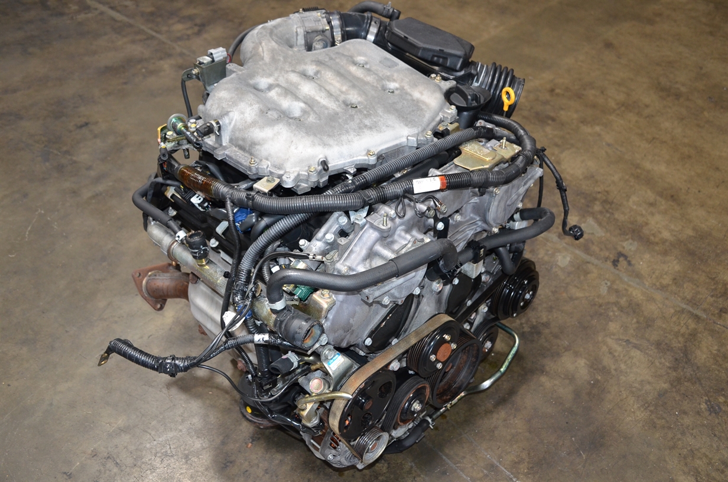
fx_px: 666
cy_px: 241
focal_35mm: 33
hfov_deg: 57.3
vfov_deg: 39.8
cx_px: 364
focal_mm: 22
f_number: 3.5
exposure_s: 1/60
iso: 800
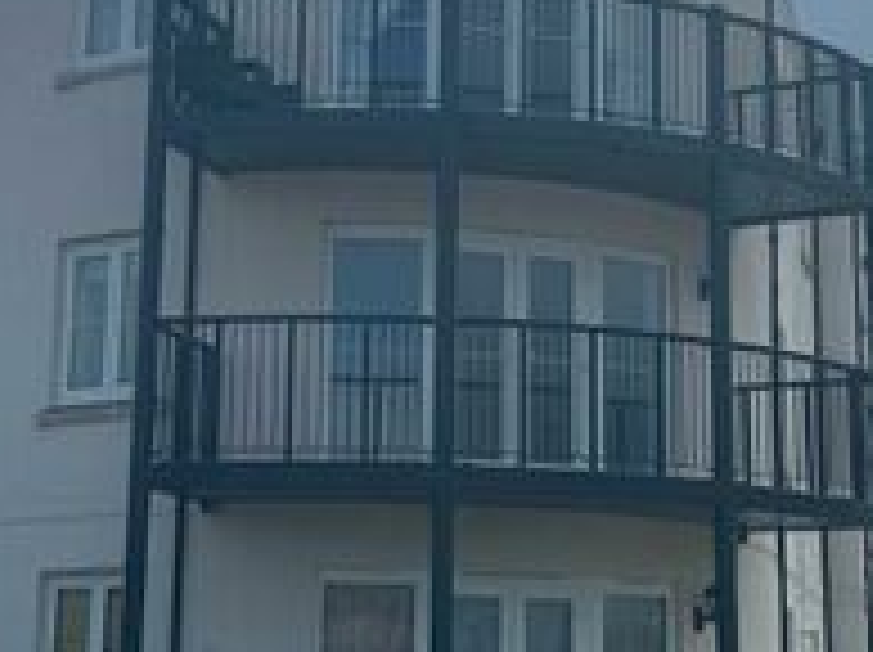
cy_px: 151
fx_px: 2368
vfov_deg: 15.6
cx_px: 418
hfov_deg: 20.9
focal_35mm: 94
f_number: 1.8
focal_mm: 4.25
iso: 25
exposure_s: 1/2160
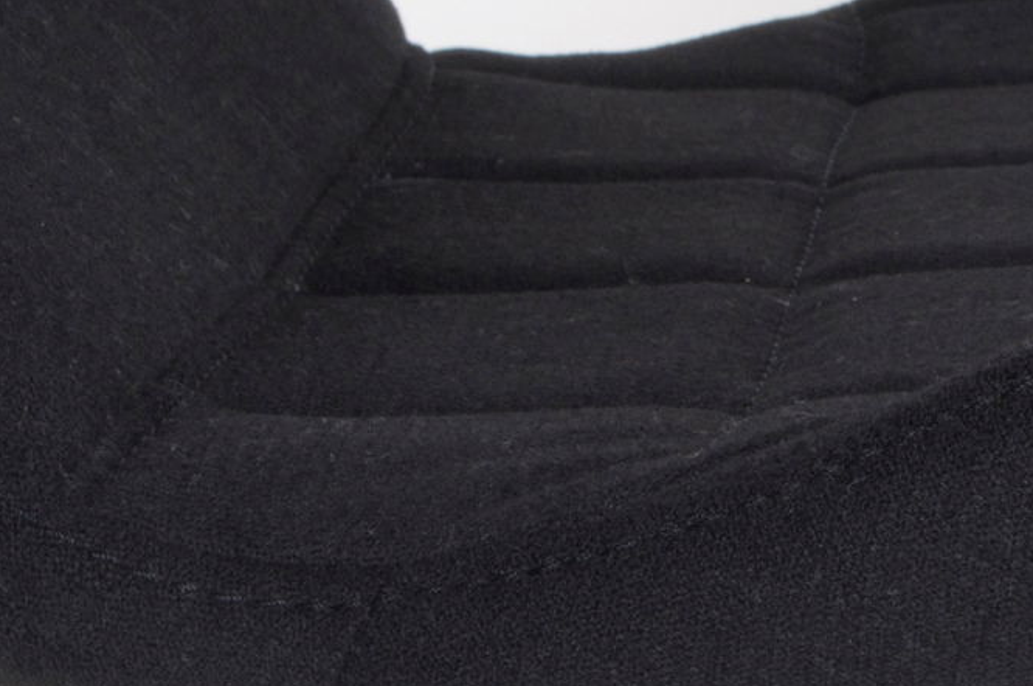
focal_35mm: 198
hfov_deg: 10.2
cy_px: 4
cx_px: 1236
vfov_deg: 6.9
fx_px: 5679
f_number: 22
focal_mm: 55
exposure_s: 1/80
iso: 200
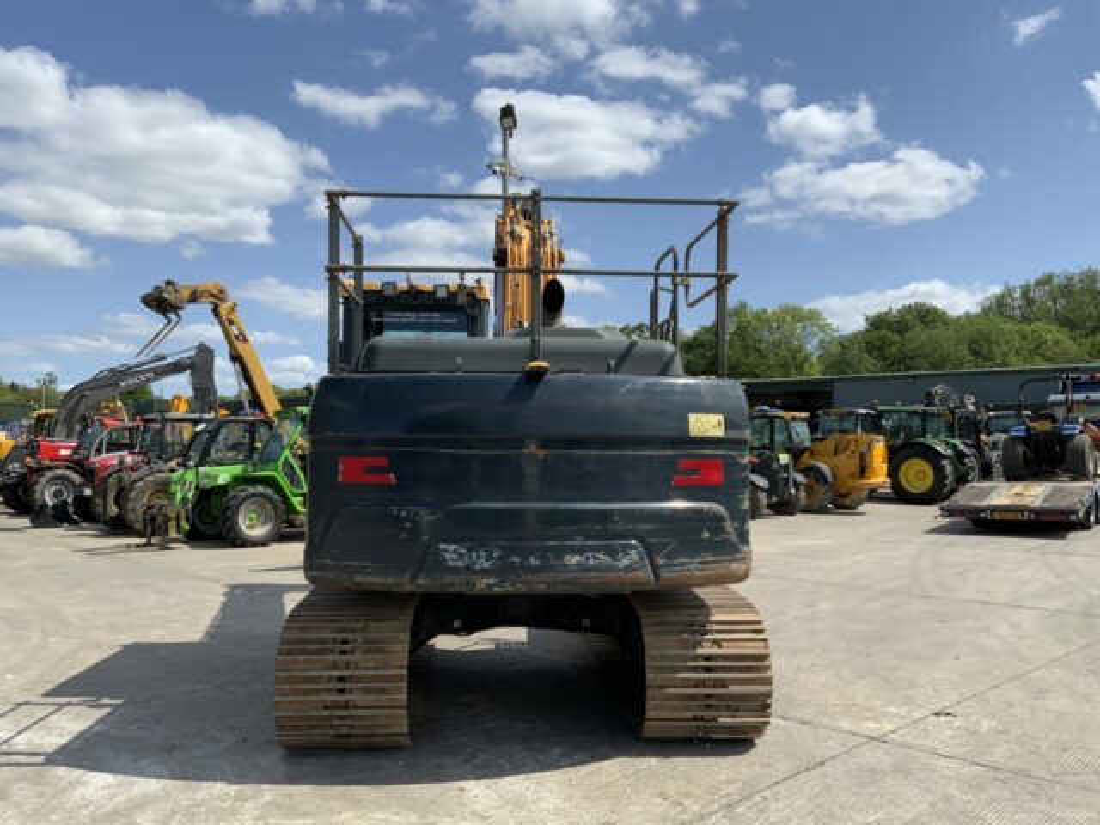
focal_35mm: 29
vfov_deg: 48.2
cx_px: 550
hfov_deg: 61.7
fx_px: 922
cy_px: 412
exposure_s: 1/2227
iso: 20
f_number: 1.8
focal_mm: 3
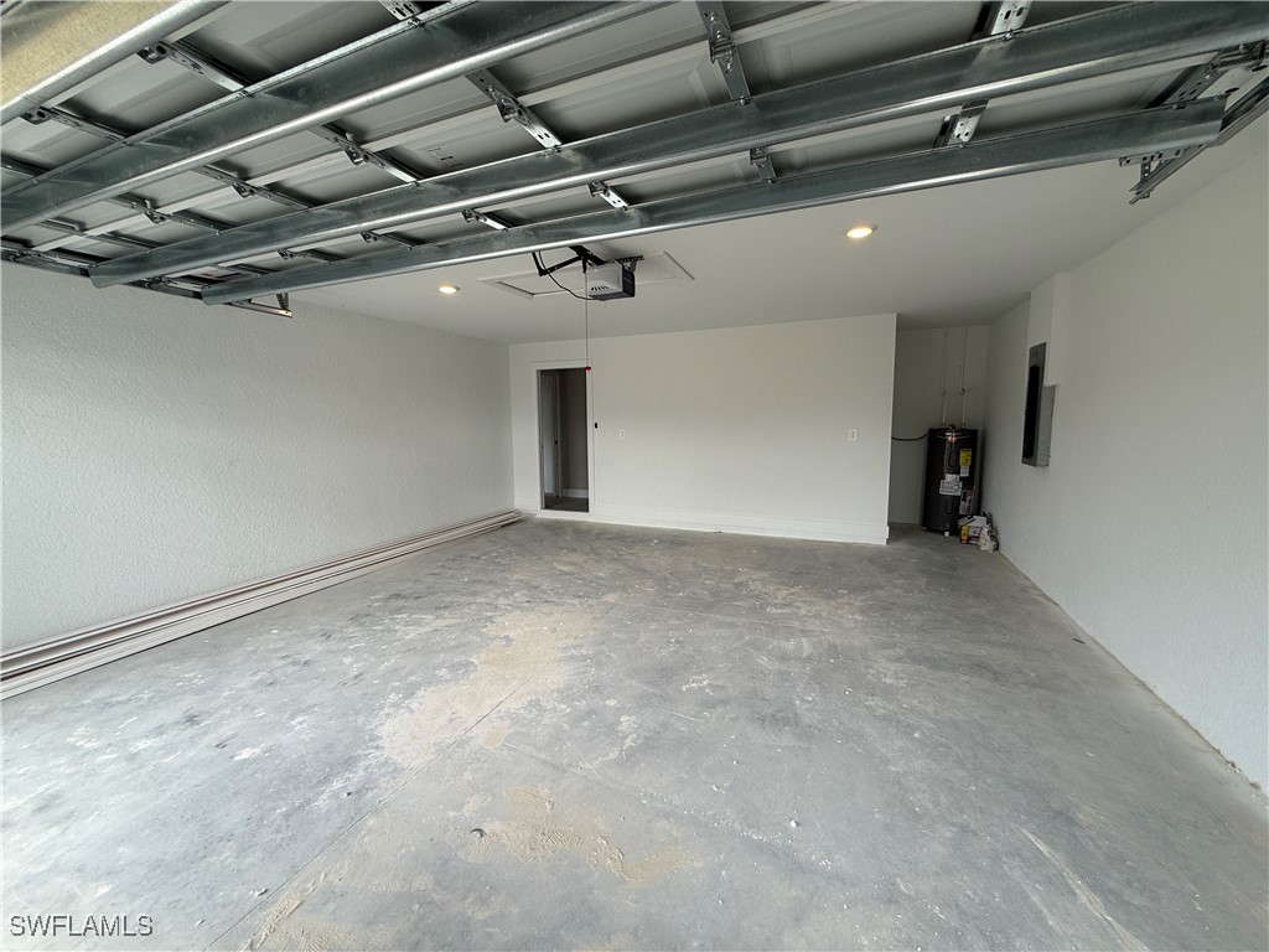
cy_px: 476
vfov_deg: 85.7
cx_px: 634
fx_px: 513
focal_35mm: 14
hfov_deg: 102.1
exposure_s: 1/164
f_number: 2.2
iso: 50
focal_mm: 2.22
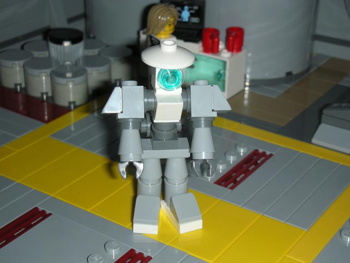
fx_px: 738
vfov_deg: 20.2
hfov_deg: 26.7
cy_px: 132
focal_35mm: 73
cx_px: 175
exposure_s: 1/120
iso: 50
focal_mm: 12.2
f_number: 4.1
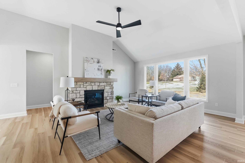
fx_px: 107
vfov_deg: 74.6
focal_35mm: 16
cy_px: 82
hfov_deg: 97.6
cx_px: 122
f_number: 4
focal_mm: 10.5
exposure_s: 1/4000
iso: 800
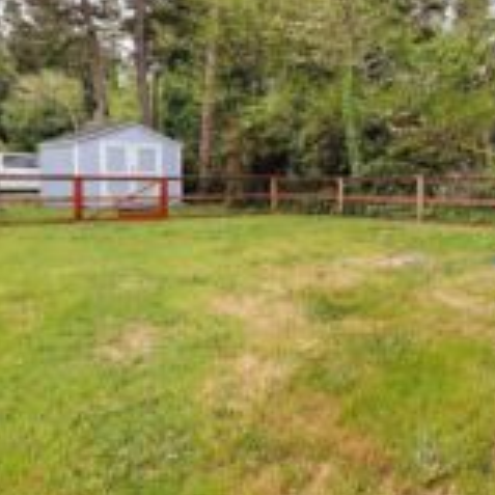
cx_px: 417
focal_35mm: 30
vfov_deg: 53.4
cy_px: 182
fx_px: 485
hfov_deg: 49.8
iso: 400
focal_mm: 14
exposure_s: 1/160
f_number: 8
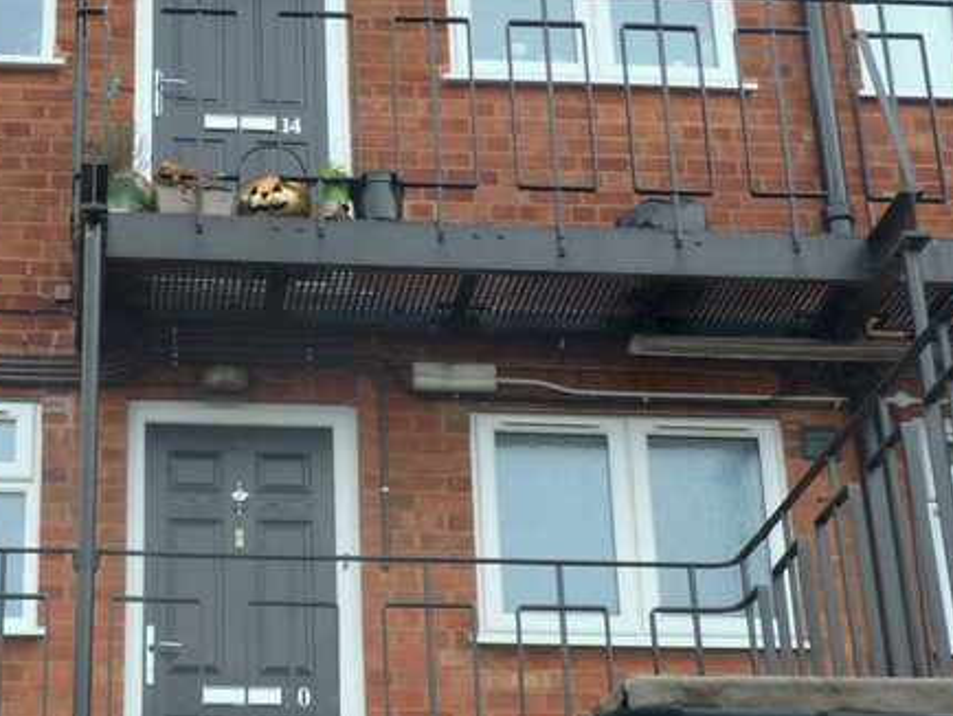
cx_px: 209
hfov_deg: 24.4
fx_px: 2176
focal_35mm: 79
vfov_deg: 18.7
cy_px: 429
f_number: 4
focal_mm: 8.7
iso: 100
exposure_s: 1/160
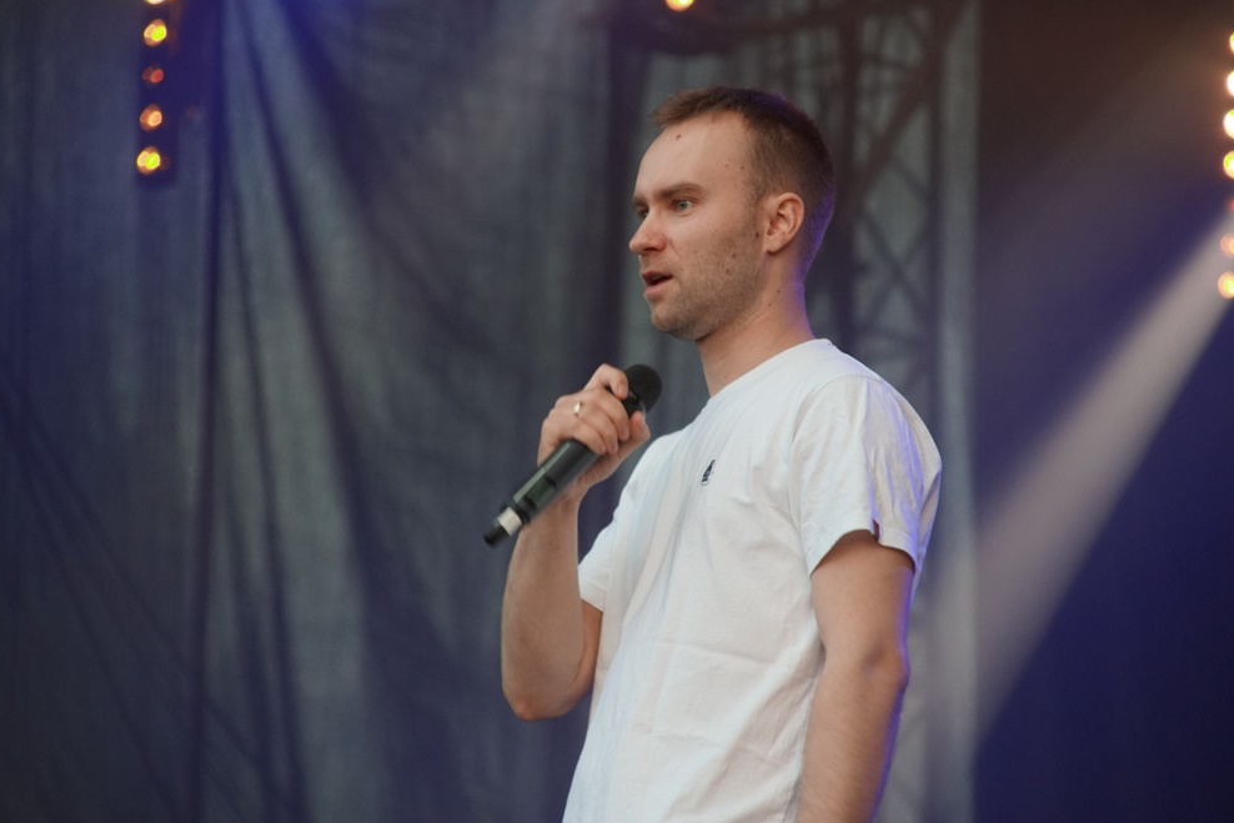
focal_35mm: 243
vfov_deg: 5.7
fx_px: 8330
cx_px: 612
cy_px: 409
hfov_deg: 8.5
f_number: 6.3
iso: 800
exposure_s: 1/100
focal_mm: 160
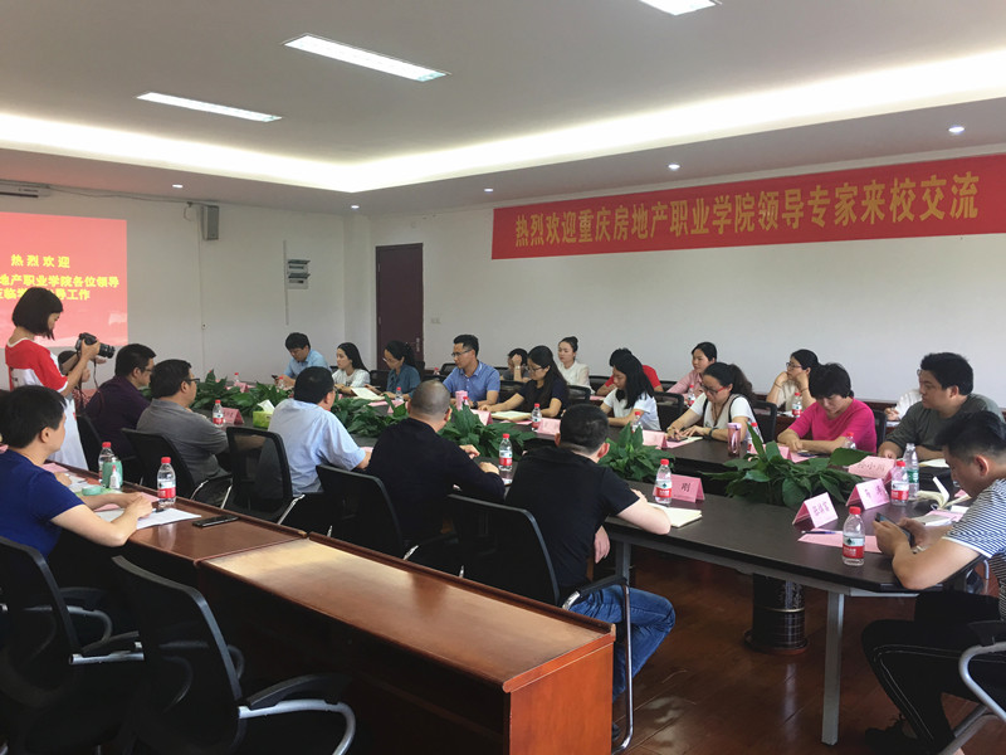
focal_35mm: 29
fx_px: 843
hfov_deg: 61.7
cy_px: 378
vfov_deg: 48.2
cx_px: 503
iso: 32
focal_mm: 4.15
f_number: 2.2
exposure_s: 1/17
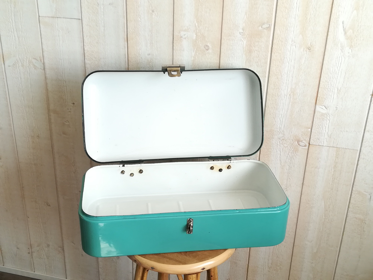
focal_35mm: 40
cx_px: 186
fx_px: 431
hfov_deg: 46.8
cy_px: 140
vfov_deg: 36.0
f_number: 2.2
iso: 100
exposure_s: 1/30
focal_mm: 3.83
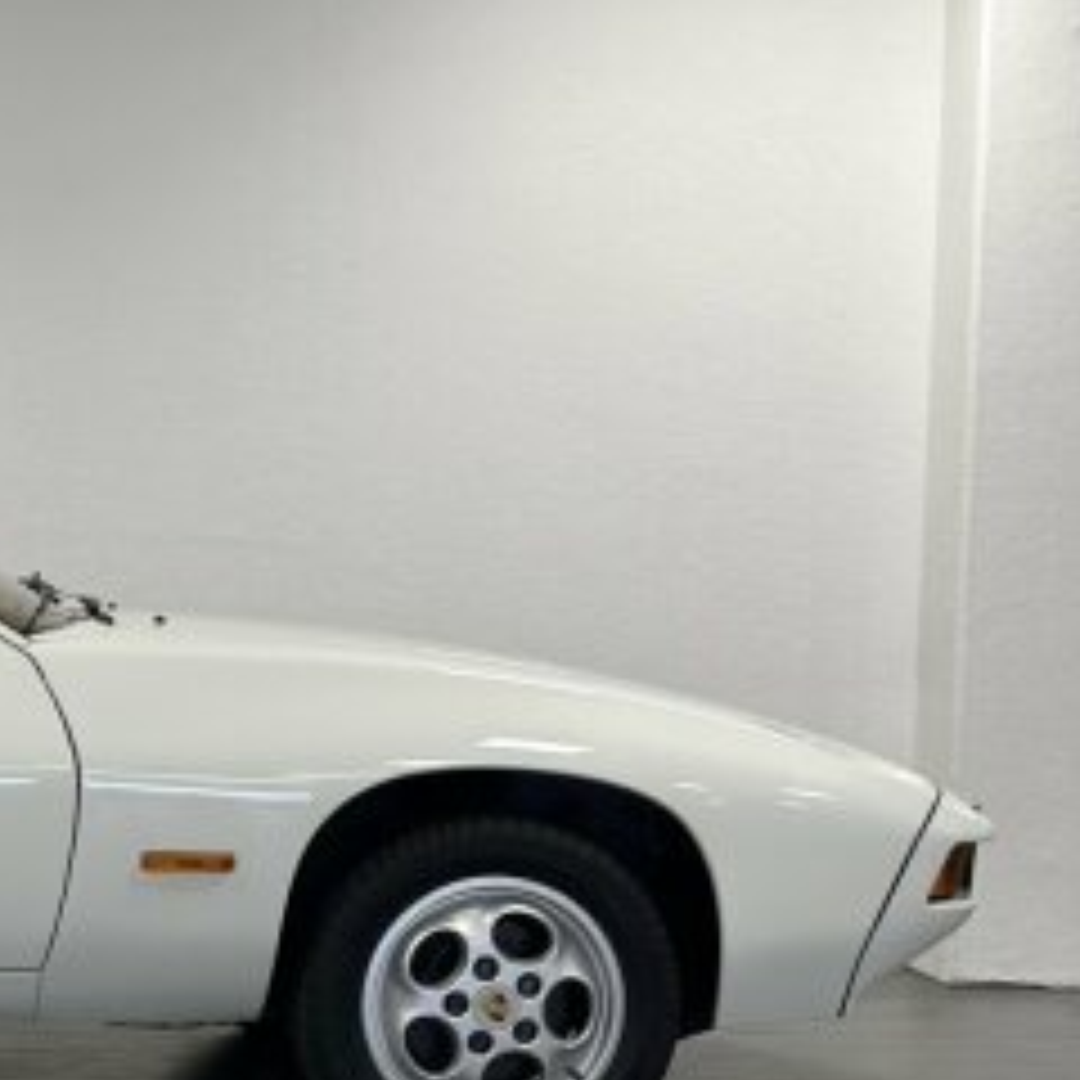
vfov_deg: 15.3
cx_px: -342
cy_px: 824
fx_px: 3989
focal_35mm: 113
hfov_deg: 14.7
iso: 80
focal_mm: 6.86
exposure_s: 1/73
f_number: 1.78
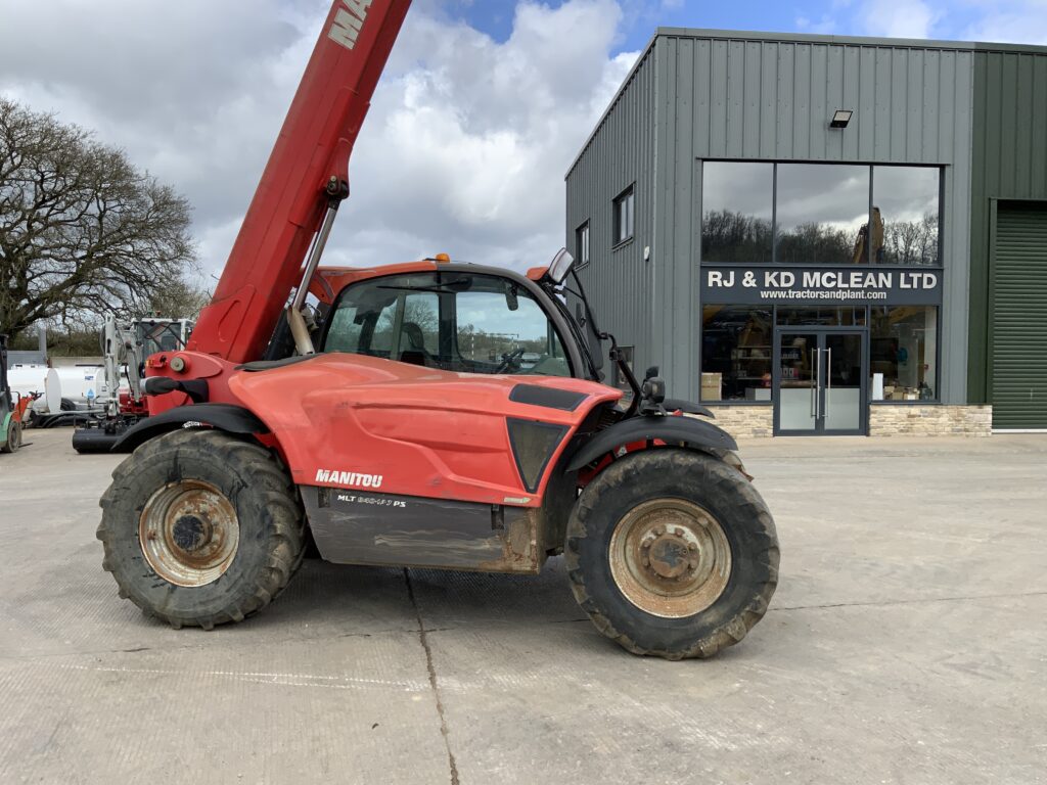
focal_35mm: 29
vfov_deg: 48.2
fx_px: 877
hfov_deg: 61.7
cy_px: 392
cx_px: 524
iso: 16
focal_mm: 3
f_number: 1.8
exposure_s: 1/997
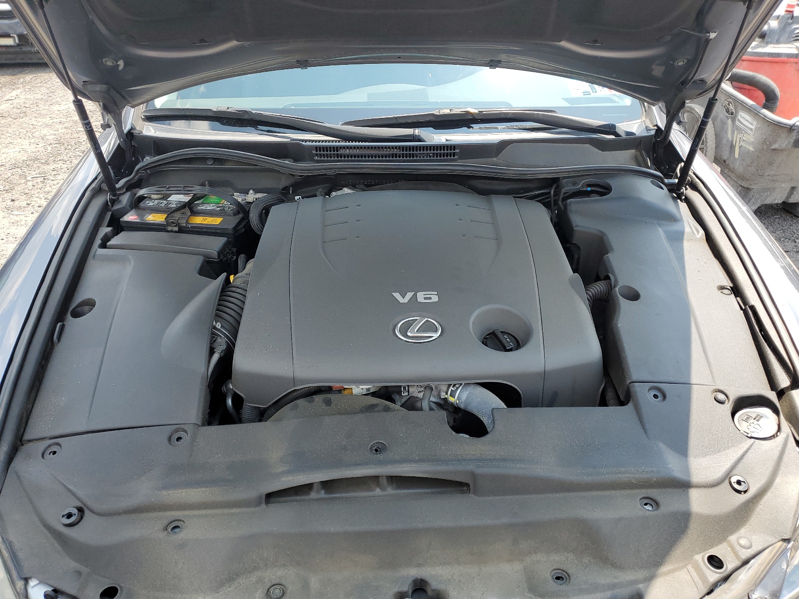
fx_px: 600
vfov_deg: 53.1
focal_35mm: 26
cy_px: 300
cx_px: 400
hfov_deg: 67.3
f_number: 1.5
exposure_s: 1/714
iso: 50
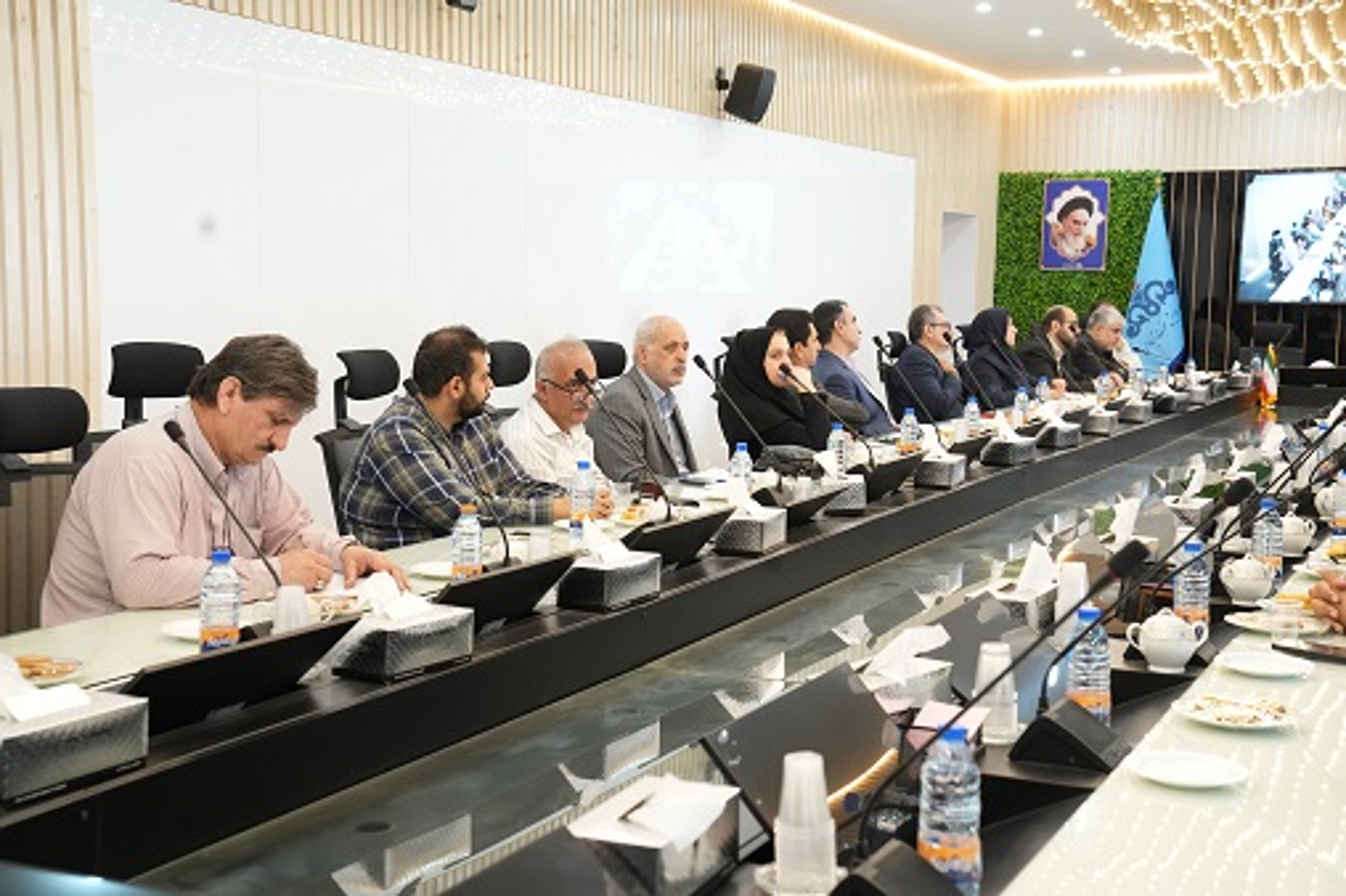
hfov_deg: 40.4
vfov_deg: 27.5
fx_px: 1831
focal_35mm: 49
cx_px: 673
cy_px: 448
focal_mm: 49
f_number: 5.6
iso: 4000
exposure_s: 1/100
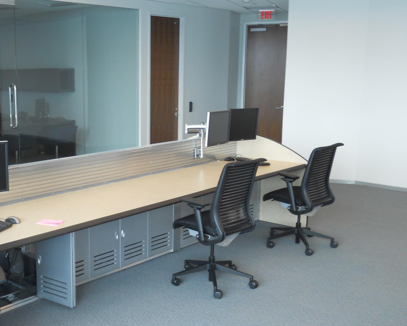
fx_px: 578
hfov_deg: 38.0
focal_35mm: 48
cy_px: 186
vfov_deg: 31.4
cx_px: 111
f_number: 3.5
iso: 160
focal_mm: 5.8
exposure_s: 1/30
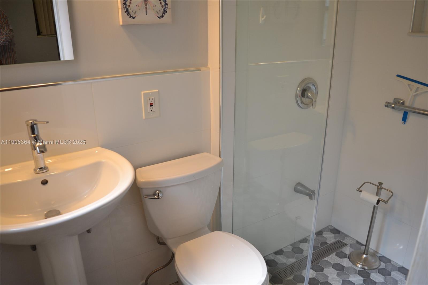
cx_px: 214
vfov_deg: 47.9
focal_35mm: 27
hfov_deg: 67.4
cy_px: 142
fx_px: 321
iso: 400
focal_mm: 18
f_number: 4
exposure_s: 1/60
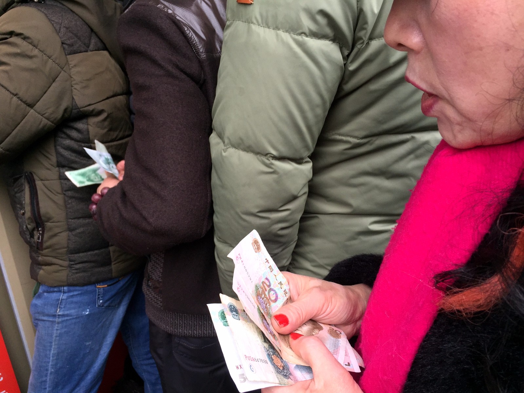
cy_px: 196
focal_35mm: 29
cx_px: 262
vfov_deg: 48.2
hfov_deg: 61.7
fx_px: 439
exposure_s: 1/264
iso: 32
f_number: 2.2
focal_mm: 4.15
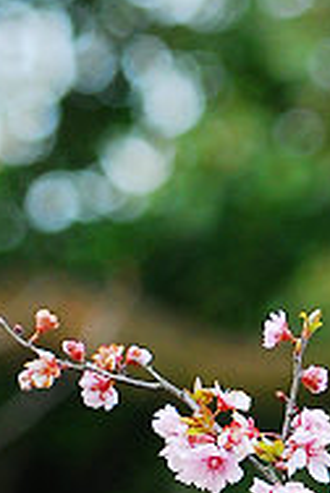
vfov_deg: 2.8
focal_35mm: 734
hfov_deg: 1.9
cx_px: 526
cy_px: 349
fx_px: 10055
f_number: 4.8
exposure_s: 1/80
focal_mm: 102
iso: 200
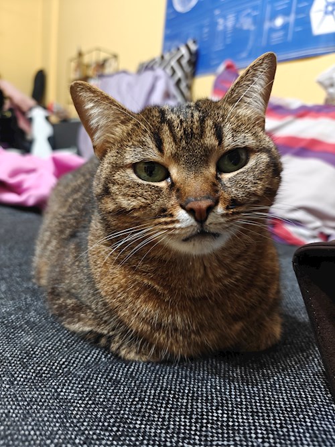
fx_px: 297
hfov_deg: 58.9
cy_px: 224
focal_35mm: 23
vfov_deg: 73.9
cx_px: 168
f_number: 1.69
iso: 1250
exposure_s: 1/33
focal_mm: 6.06
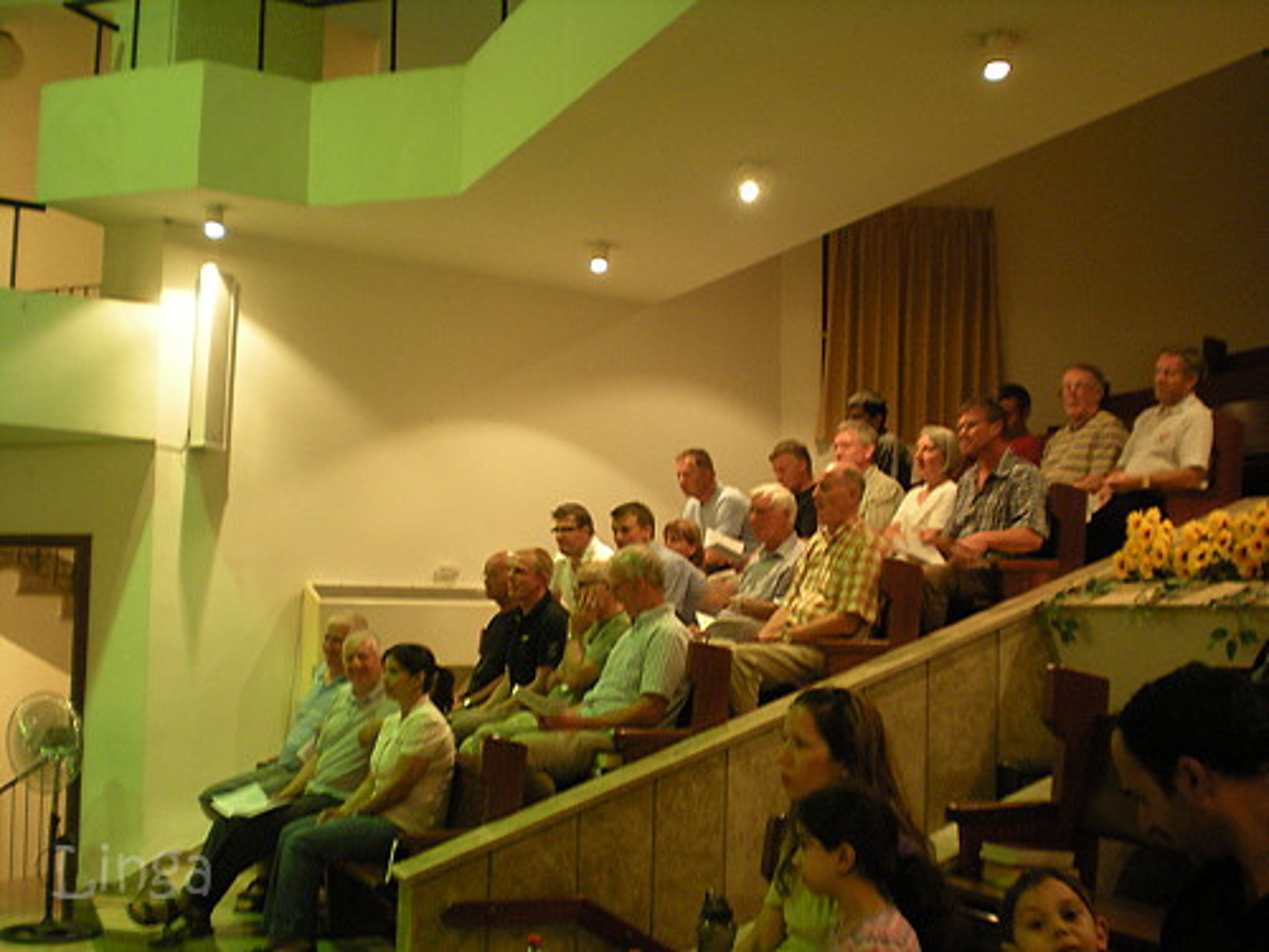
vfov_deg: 32.9
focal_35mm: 44
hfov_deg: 42.9
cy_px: 476
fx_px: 1613
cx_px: 634
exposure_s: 1/8
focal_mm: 7.4
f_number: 3.5
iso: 279
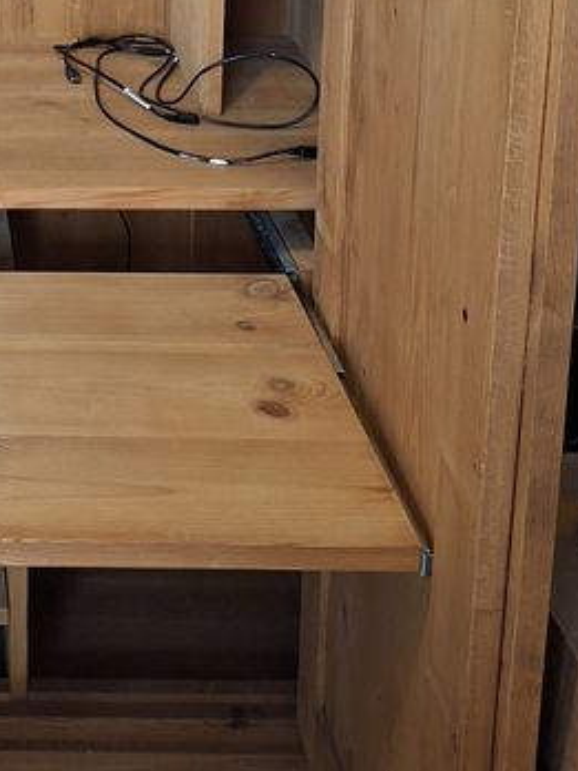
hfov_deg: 20.4
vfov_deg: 26.5
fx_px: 1469
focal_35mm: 66
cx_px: -171
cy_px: -124
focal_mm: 5.54
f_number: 1.8
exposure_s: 1/33
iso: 400
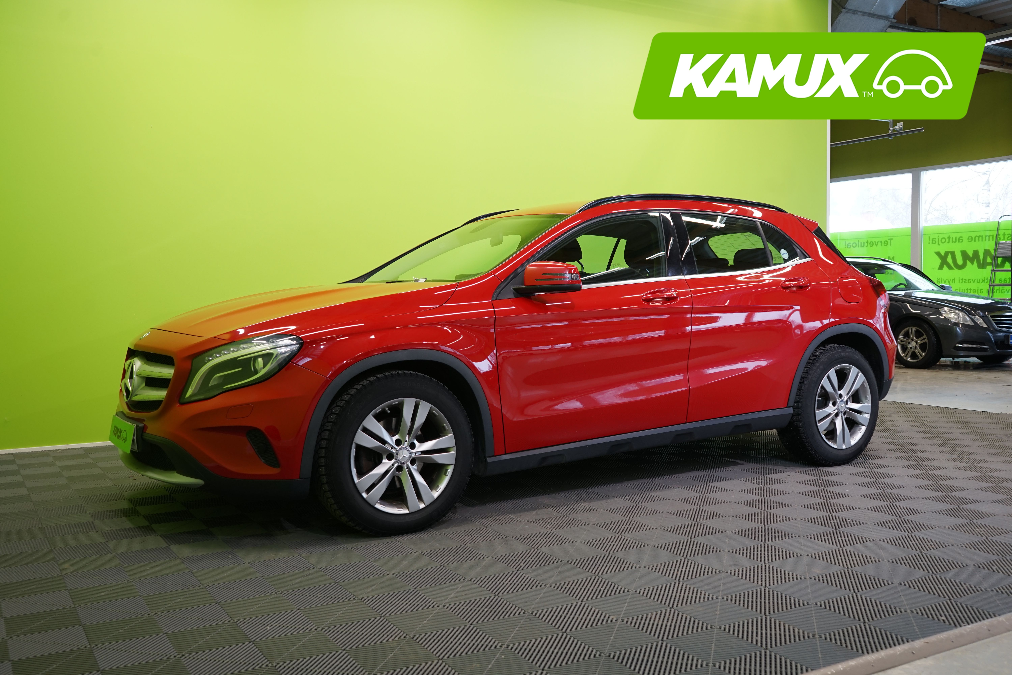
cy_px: 338
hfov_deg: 57.2
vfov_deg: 40.0
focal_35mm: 33
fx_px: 928
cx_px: 506
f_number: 5.6
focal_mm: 33
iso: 500
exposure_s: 1/30
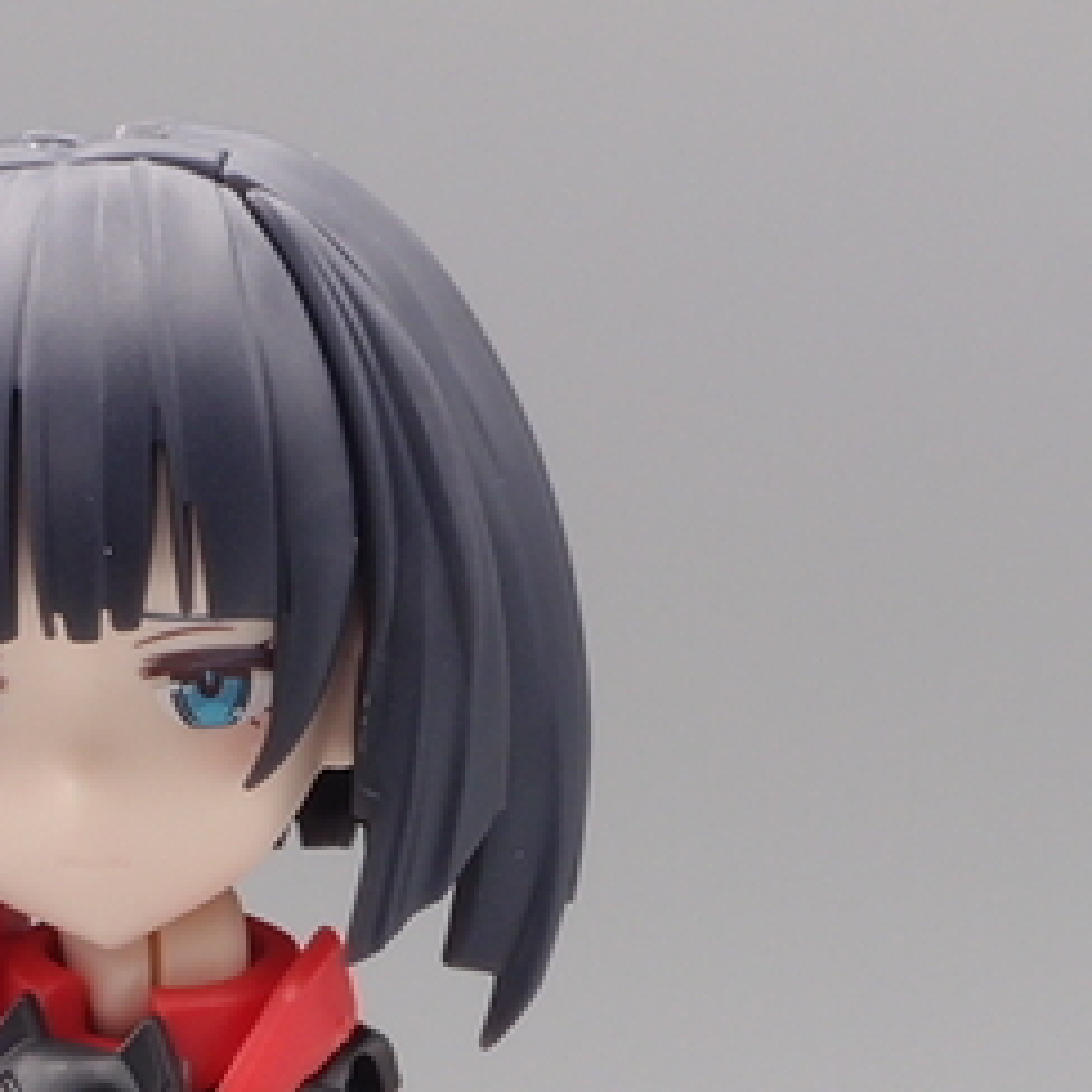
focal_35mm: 325
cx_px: 116
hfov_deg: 5.4
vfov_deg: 5.4
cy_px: 1190
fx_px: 11599
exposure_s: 1/5
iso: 100
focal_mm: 24
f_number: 8
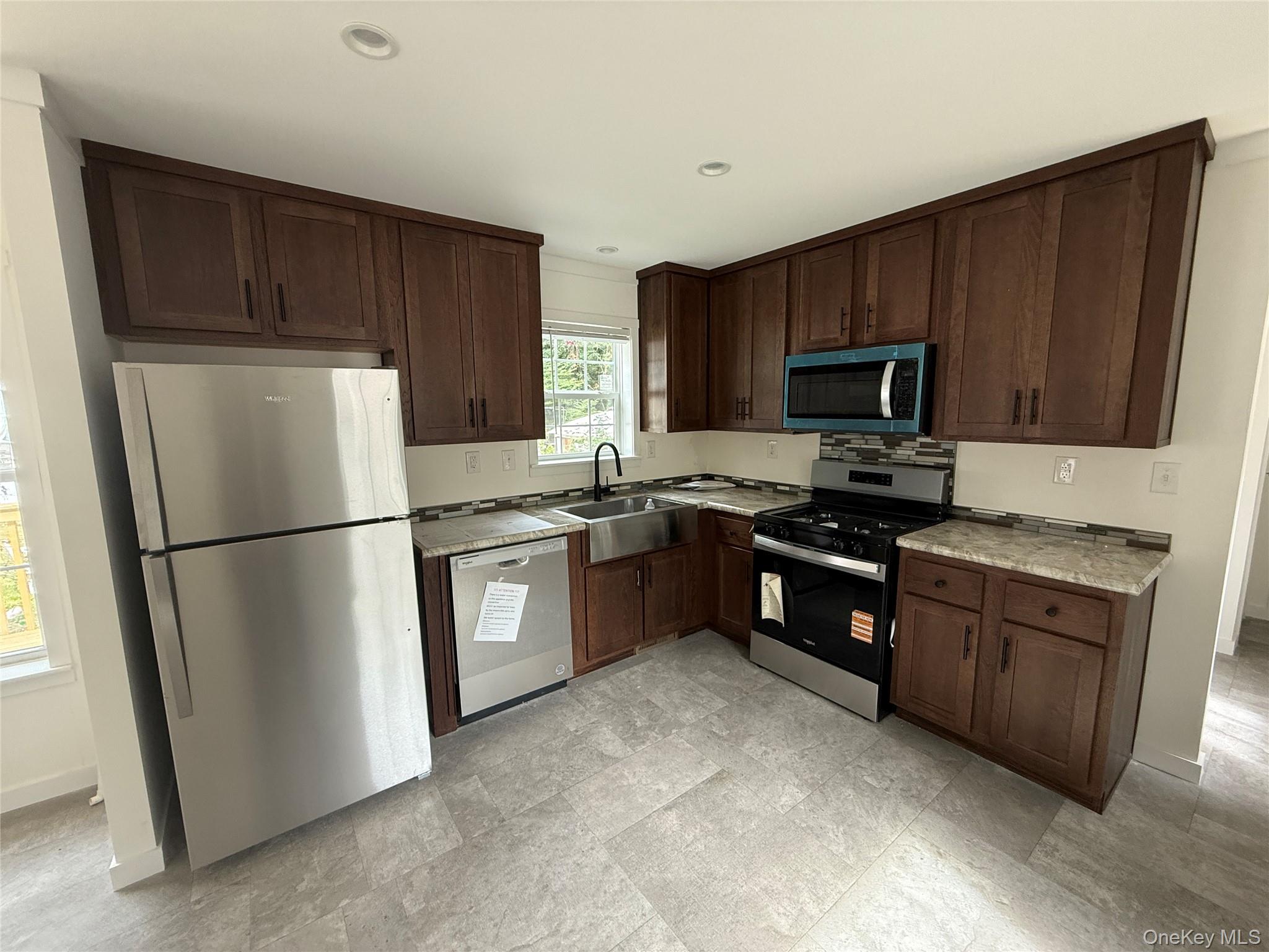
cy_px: 476
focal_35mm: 14
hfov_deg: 102.1
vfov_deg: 85.7
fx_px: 513
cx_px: 634
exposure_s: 1/99
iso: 200
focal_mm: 2.22
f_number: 2.2
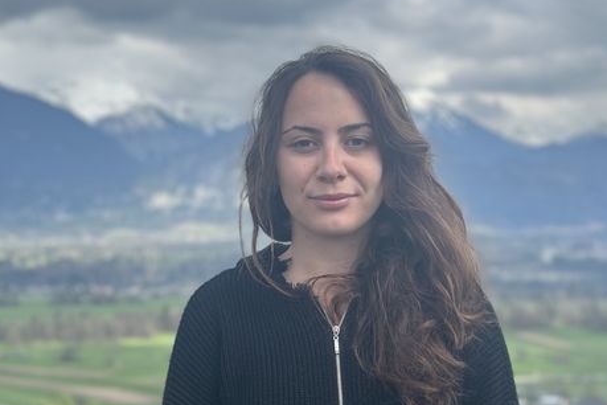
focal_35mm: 51
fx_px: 860
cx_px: 309
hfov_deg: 38.9
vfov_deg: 26.5
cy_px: 185
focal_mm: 6.86
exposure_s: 1/4367
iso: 100
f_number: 1.78
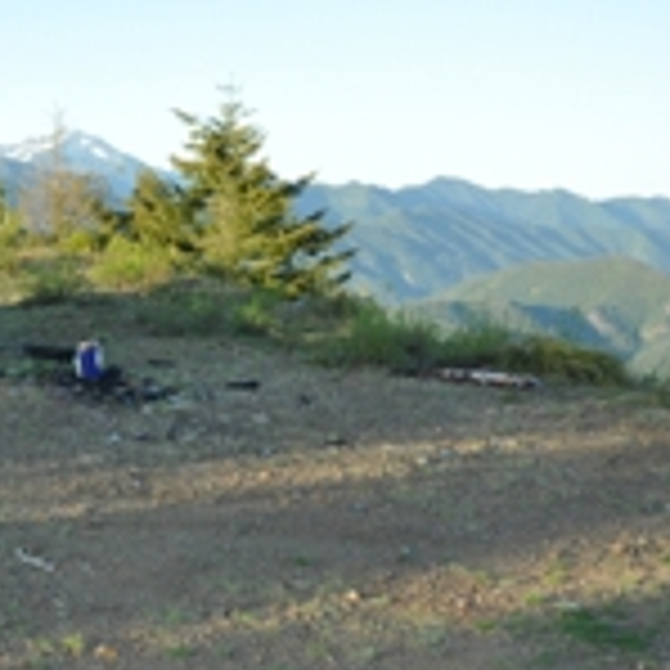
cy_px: 290
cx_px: -97
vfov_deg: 26.1
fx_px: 1445
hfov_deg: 24.1
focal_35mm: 66
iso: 200
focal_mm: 18
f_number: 5.6
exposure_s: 1/200
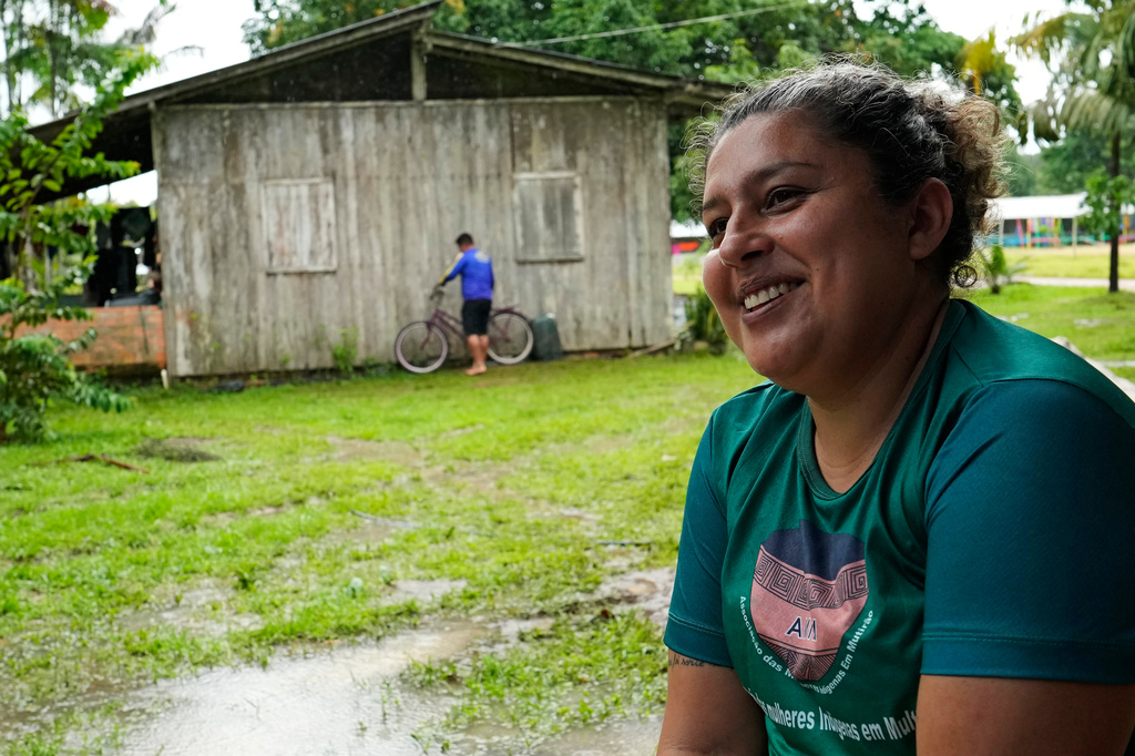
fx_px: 1135
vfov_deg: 36.8
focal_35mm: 36
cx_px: 568
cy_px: 378
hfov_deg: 53.1
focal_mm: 24
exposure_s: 1/500
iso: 1250
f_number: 5.6
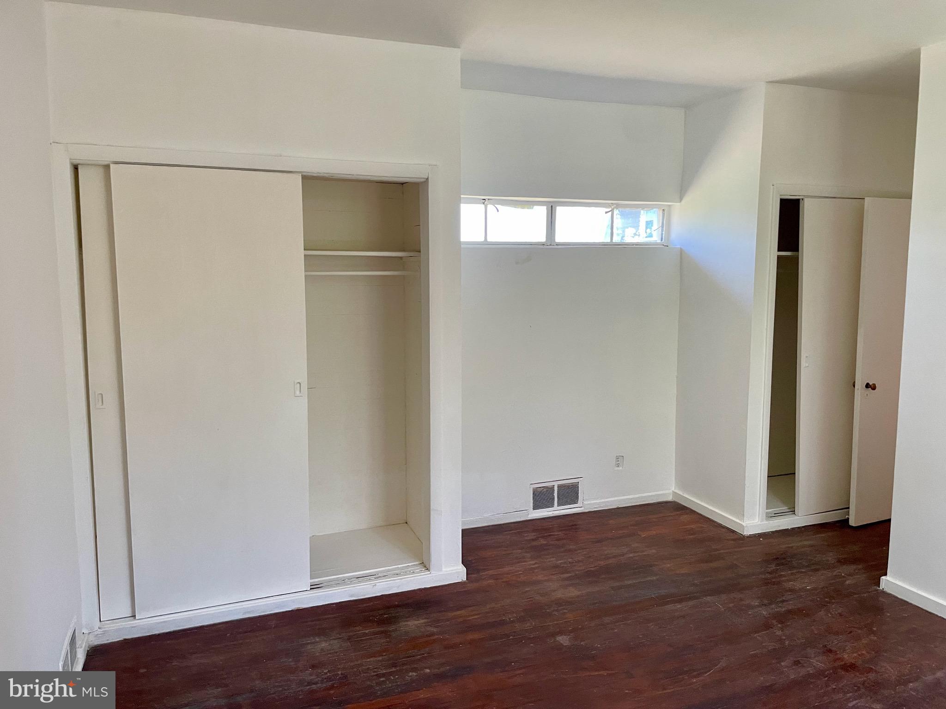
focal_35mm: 26
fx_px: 711
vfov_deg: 53.1
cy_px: 354
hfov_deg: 67.3
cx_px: 473
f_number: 1.6
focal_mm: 4.2
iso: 125
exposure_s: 1/89
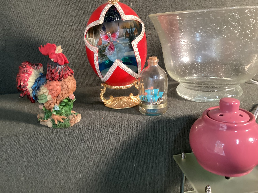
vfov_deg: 45.4
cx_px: 129
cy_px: 96
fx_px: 231
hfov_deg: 58.3
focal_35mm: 31
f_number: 2.4
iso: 320
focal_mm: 3.3
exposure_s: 1/50
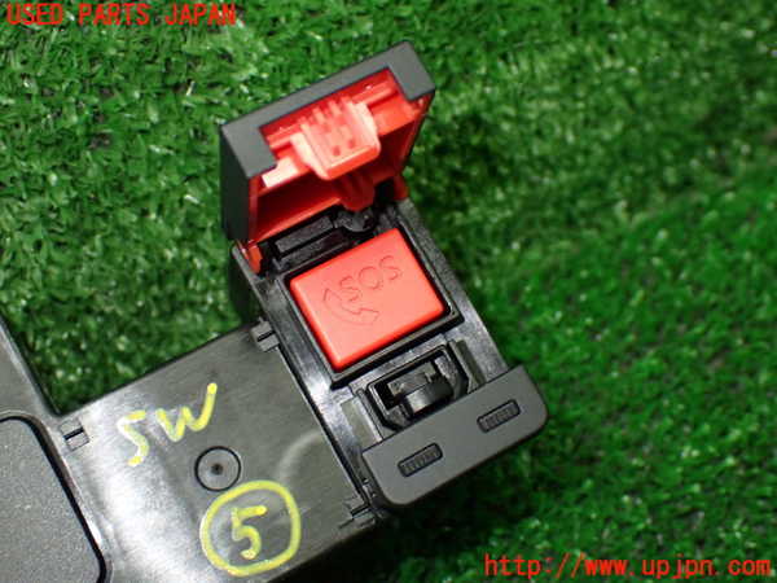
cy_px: 292
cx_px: 388
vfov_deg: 29.1
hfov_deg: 38.2
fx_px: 1122
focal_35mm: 50
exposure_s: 1/100
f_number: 3.2
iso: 800
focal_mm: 9.01
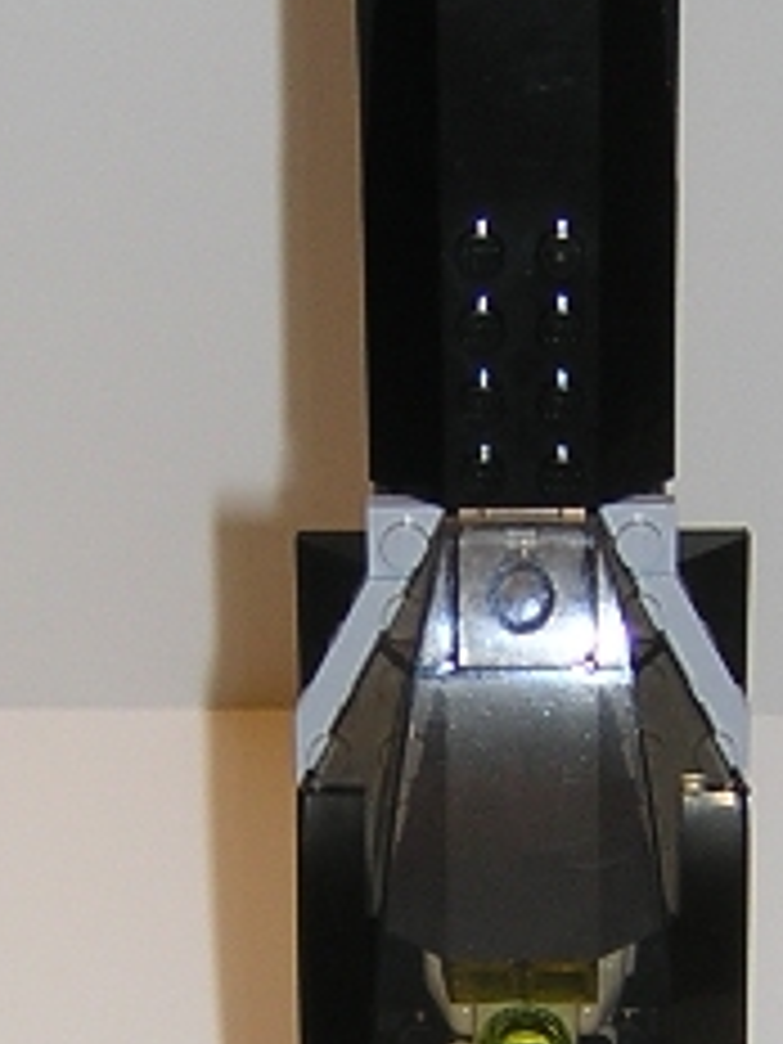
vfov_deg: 15.8
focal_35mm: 124
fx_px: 3740
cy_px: 882
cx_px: 531
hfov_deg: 11.9
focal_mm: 4.7
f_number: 2.6
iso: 100
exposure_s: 1/60.1
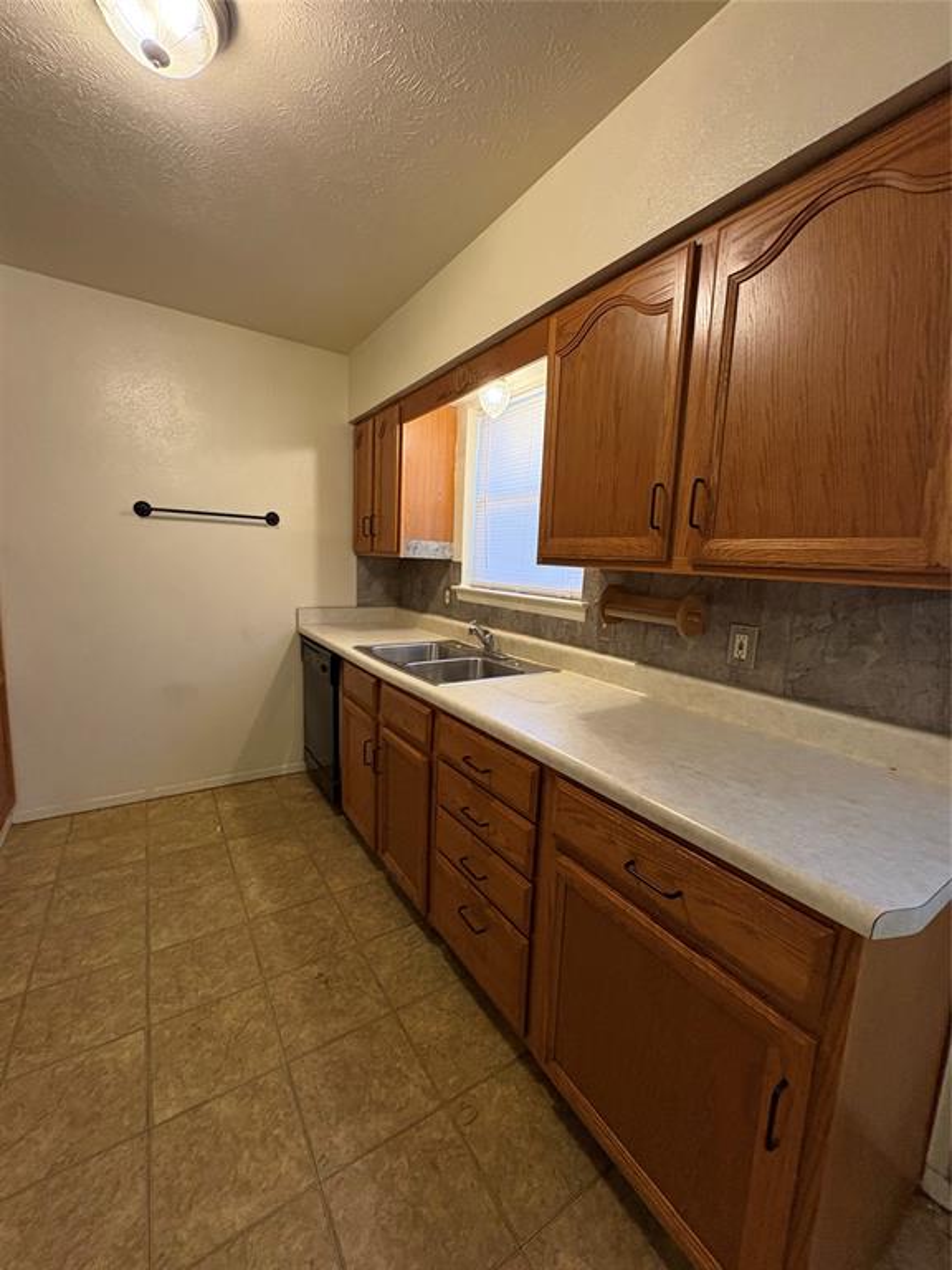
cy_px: 635
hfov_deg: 85.7
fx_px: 513
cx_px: 476
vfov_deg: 102.1
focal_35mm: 14
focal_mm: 2.22
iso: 400
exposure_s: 1/60
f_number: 2.2
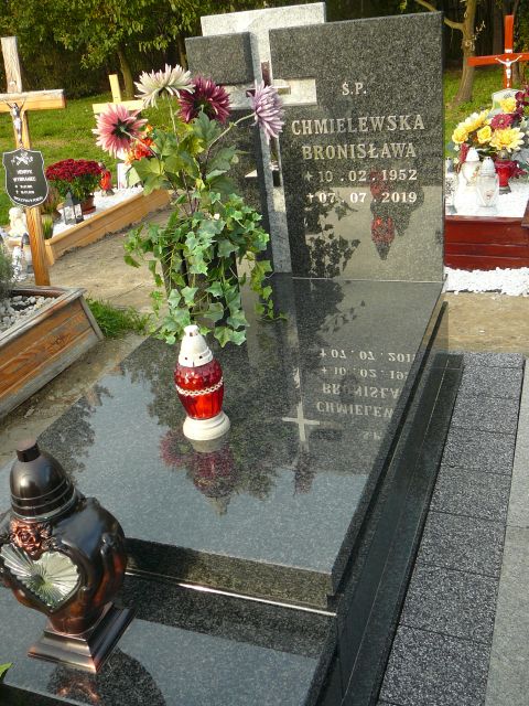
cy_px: 353
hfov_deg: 40.7
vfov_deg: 52.6
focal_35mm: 35
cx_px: 264
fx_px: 713
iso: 80
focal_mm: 5.2
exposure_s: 1/160
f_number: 2.8
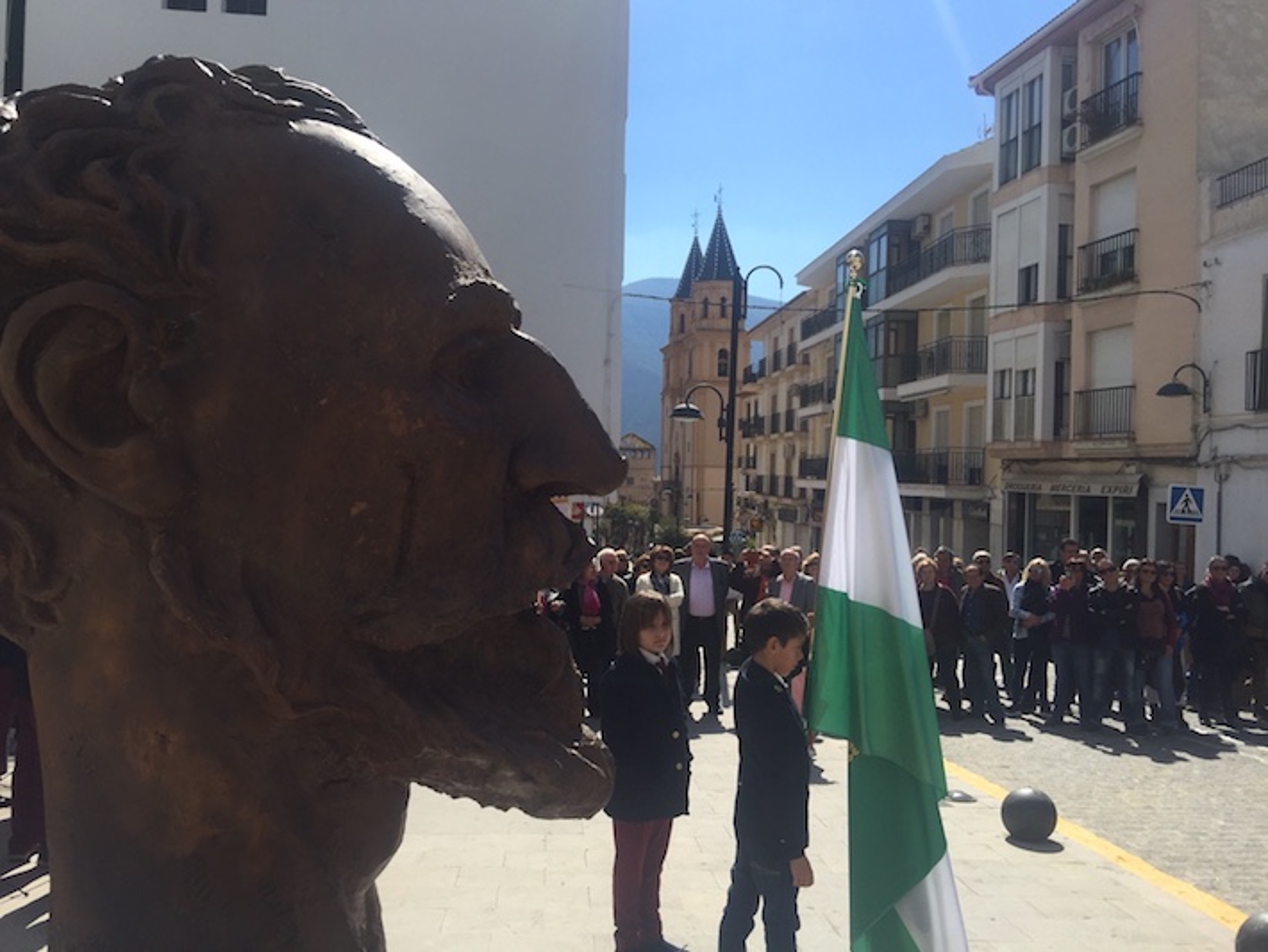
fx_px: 1063
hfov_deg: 61.6
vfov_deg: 48.3
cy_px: 476
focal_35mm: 29
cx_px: 634
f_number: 2.2
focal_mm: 4.15
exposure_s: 1/2825
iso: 32
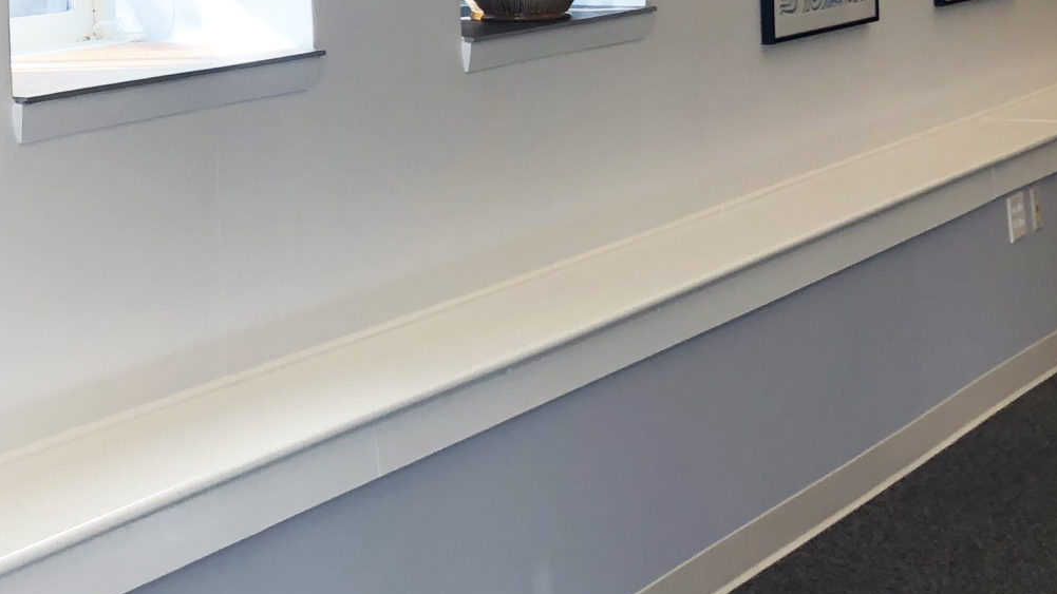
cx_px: 33
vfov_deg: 14.9
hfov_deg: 26.0
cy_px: -135
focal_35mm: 78
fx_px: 2186
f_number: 1.8
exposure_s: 1/120
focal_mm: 3.99
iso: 64
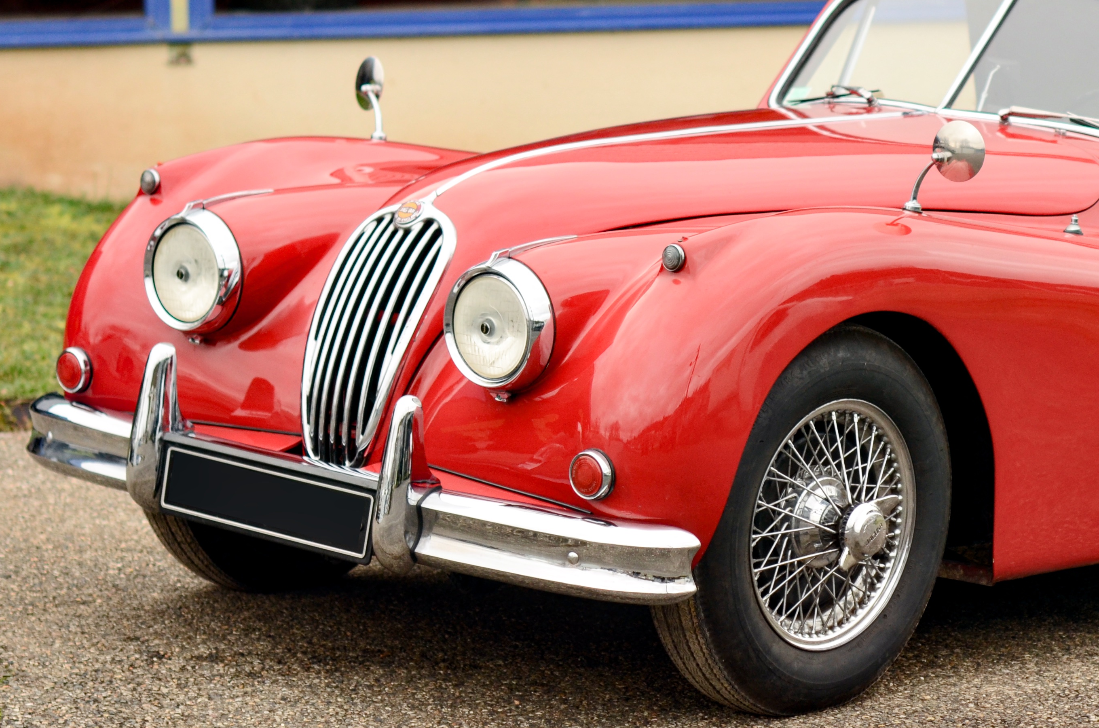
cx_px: 916
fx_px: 4143
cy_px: 328
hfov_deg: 15.0
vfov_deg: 10.0
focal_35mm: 136
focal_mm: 50
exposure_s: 1/800
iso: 320
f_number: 2.5
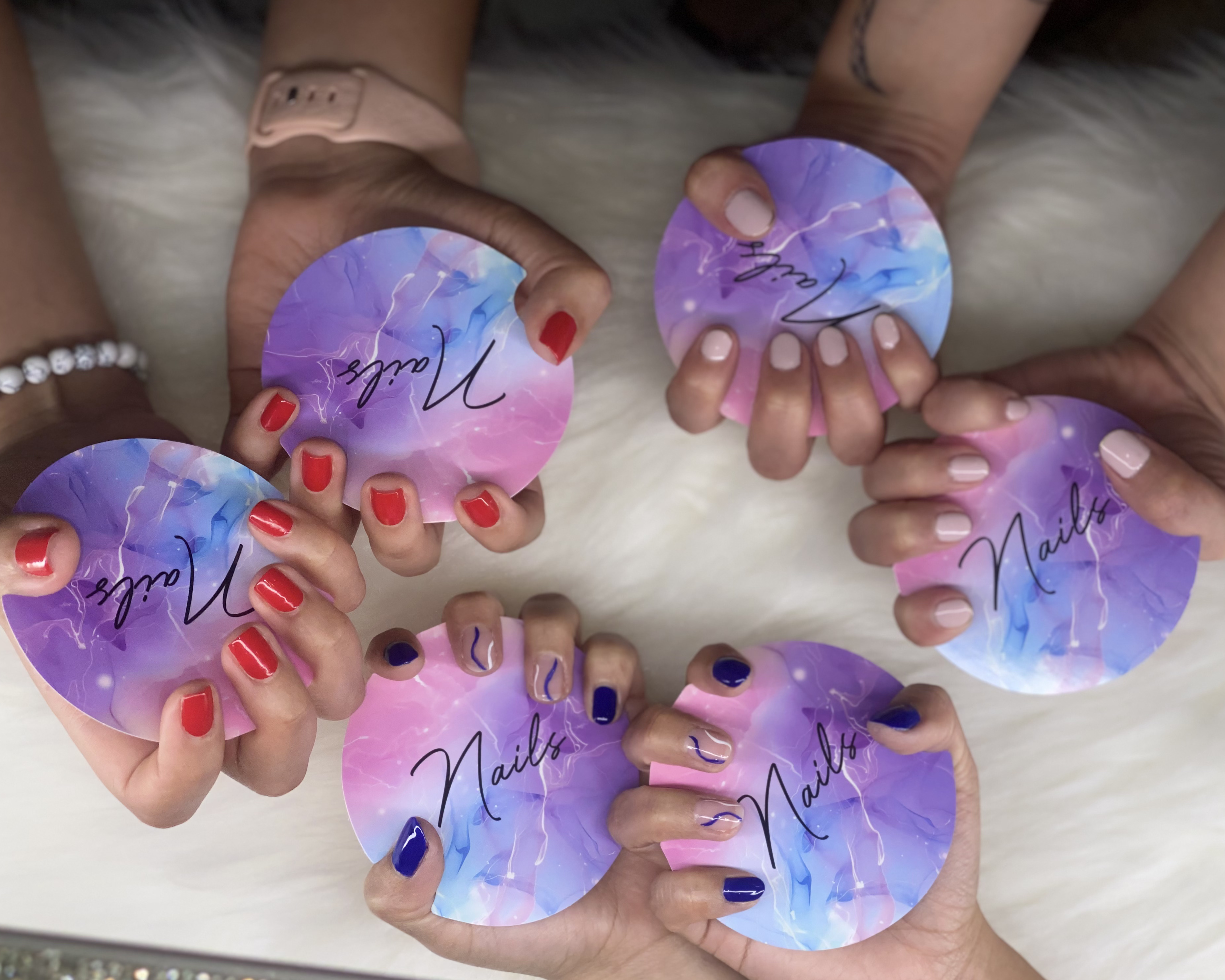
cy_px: 495
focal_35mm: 55
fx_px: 1994
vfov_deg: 27.6
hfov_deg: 34.1
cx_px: 633
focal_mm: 6
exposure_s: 1/309
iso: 20
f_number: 2
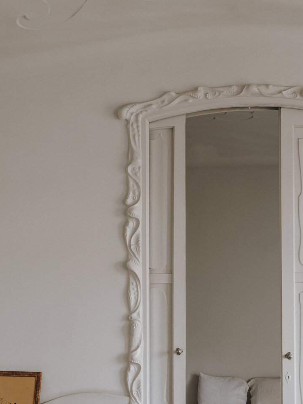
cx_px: 181
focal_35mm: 66
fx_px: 770
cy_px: 301
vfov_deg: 29.0
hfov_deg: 22.2
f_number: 8
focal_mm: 47.3
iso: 200
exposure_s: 1.9
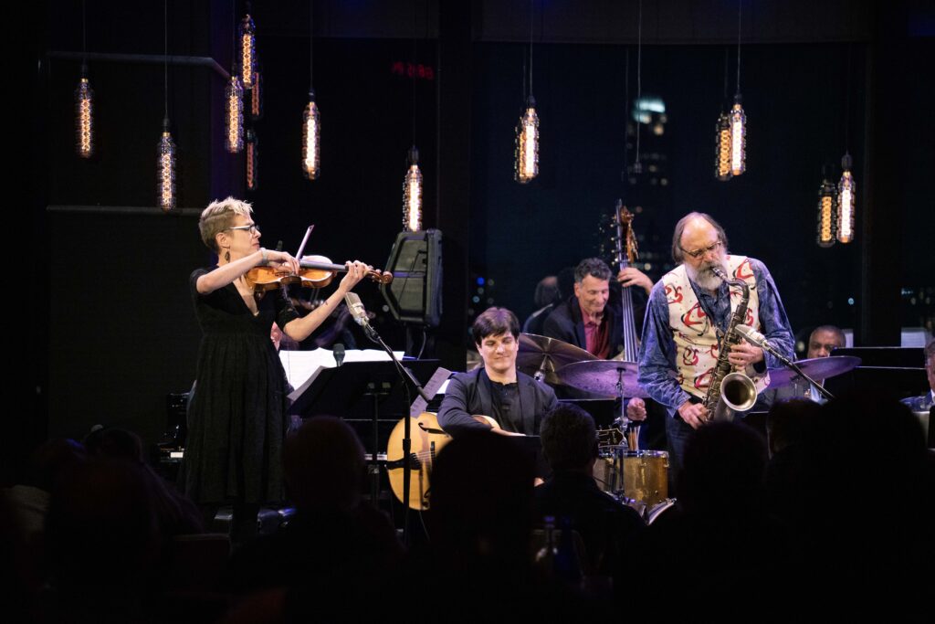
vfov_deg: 11.3
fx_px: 3143
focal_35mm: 121
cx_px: 468
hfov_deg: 16.9
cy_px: 312
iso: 5000
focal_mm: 121
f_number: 5
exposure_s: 1/125
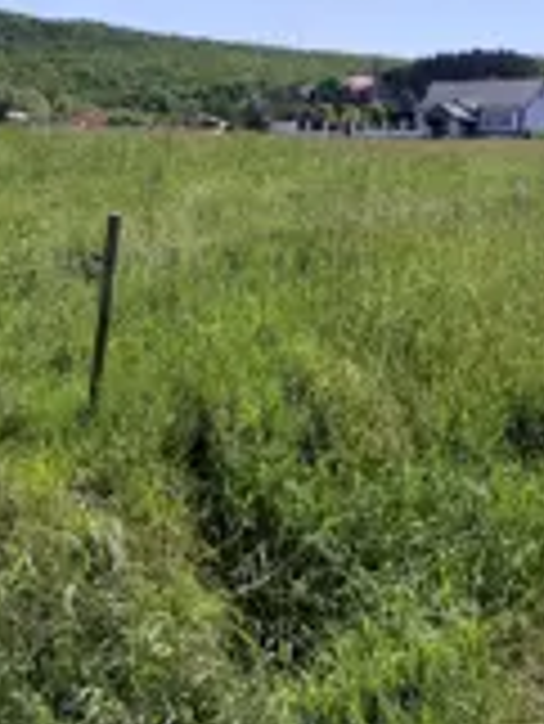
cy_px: 391
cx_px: 207
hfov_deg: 20.4
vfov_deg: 27.0
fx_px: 1507
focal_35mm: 72
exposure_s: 1/1421
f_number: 1.8
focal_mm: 4.75
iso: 100
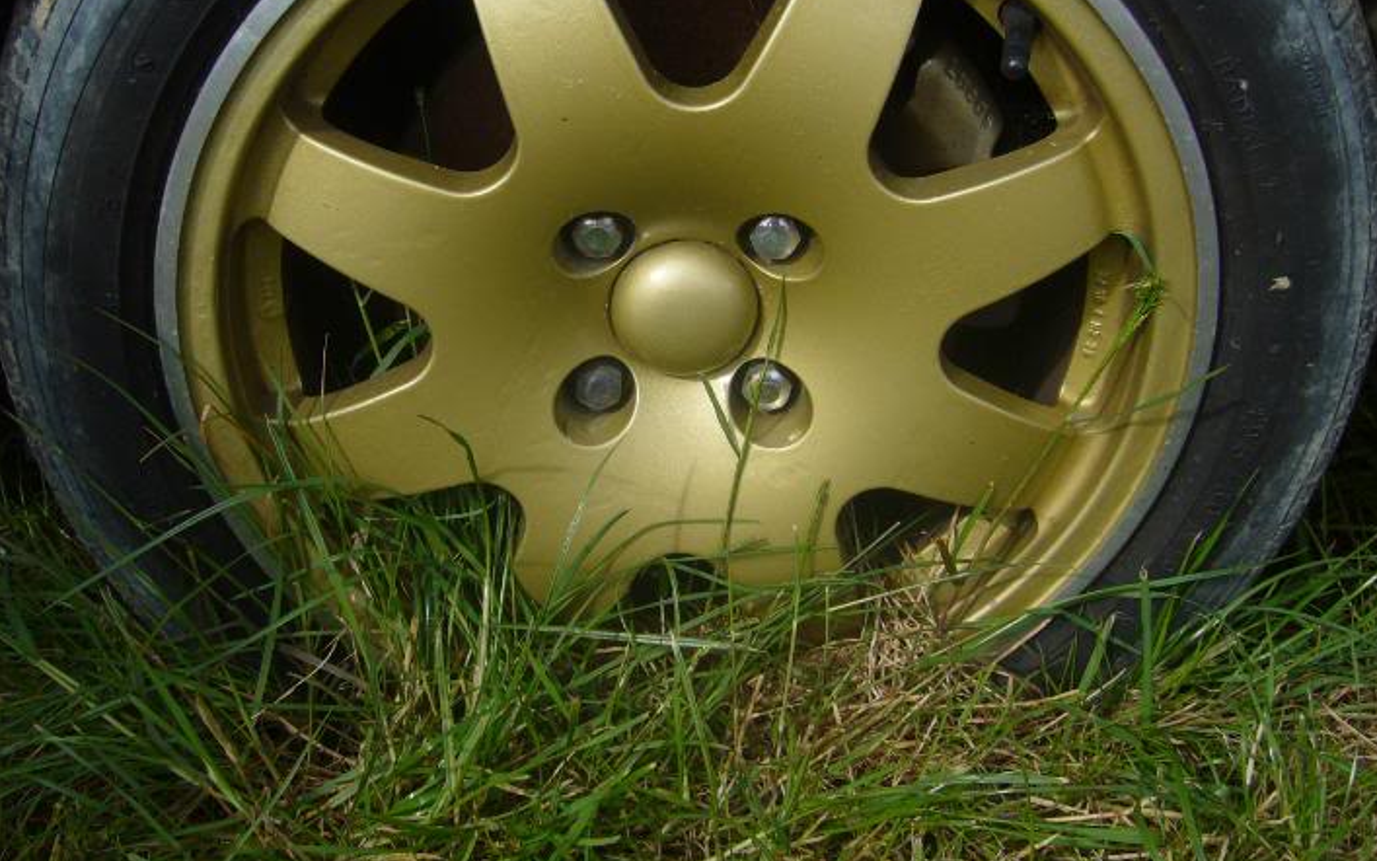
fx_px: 1576
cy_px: 312
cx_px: 635
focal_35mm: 42
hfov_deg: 47.1
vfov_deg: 30.4
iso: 100
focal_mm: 5.8
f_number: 5.6
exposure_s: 1/400
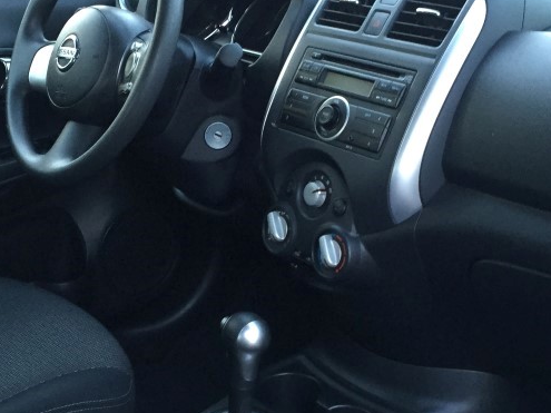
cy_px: 259
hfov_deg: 32.2
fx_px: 955
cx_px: 243
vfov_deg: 24.3
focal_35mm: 60
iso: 125
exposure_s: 1/30
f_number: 2.2
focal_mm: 4.15
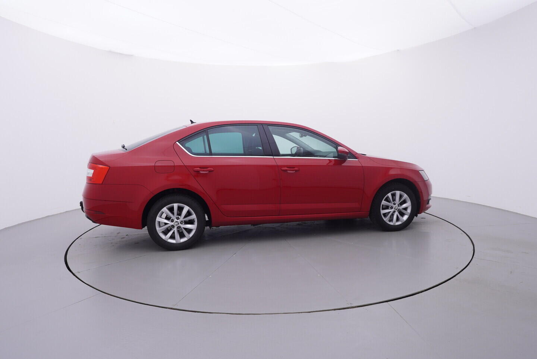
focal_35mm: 22
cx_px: 268
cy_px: 180
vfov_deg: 56.2
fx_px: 336
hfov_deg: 77.3
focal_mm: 15
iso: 200
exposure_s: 1/80
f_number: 5
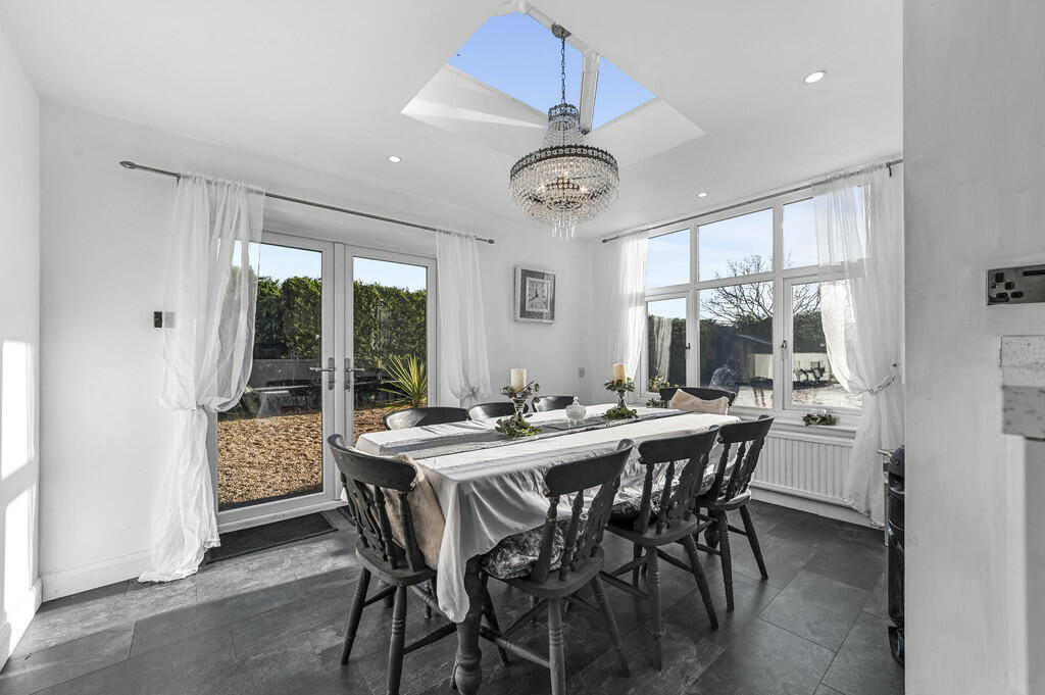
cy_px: 348
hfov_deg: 104.3
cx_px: 522
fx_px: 406
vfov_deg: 81.1
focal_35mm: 14
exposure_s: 1/80
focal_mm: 14
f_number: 8
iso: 400
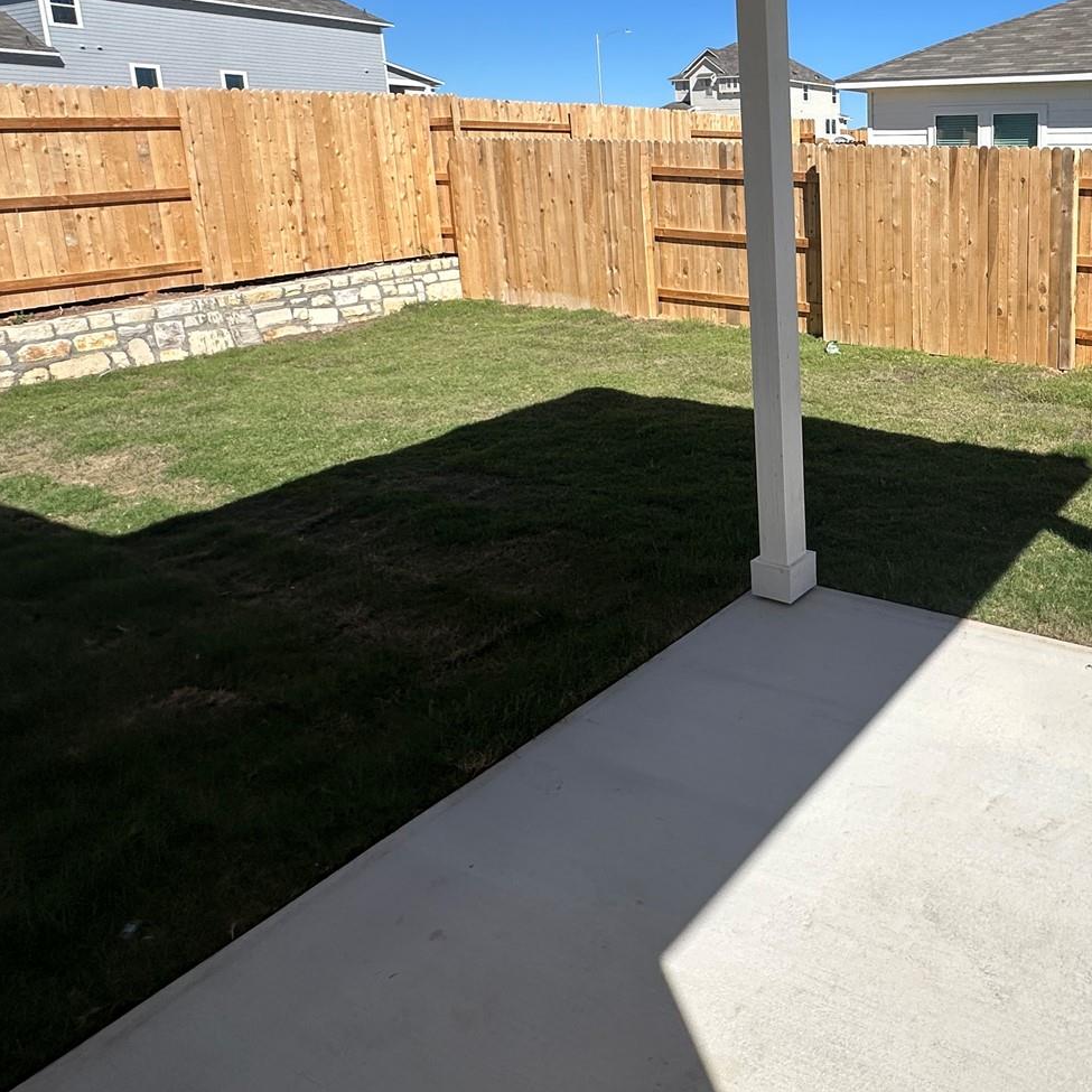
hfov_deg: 54.4
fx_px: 928
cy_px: 340
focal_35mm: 26
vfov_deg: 59.2
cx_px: 949
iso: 50
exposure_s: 1/2747
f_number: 2.2
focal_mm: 2.22
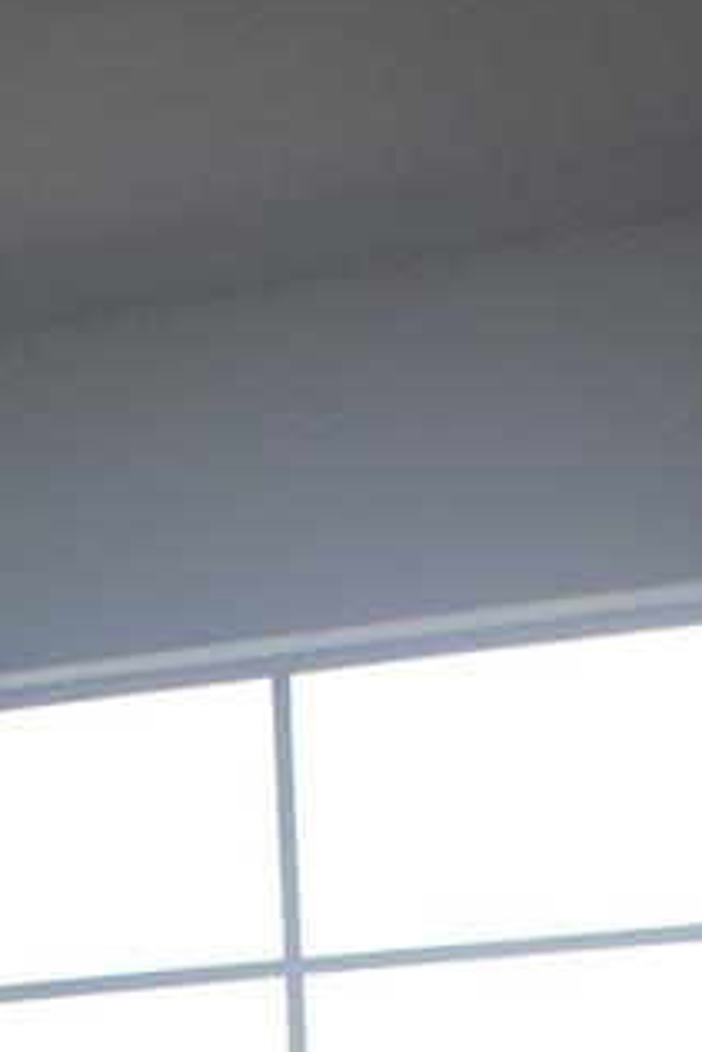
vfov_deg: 15.3
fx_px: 3331
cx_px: 374
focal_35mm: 114
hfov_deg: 12.0
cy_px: 1931
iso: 180
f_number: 3.8
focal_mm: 20
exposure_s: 1/125
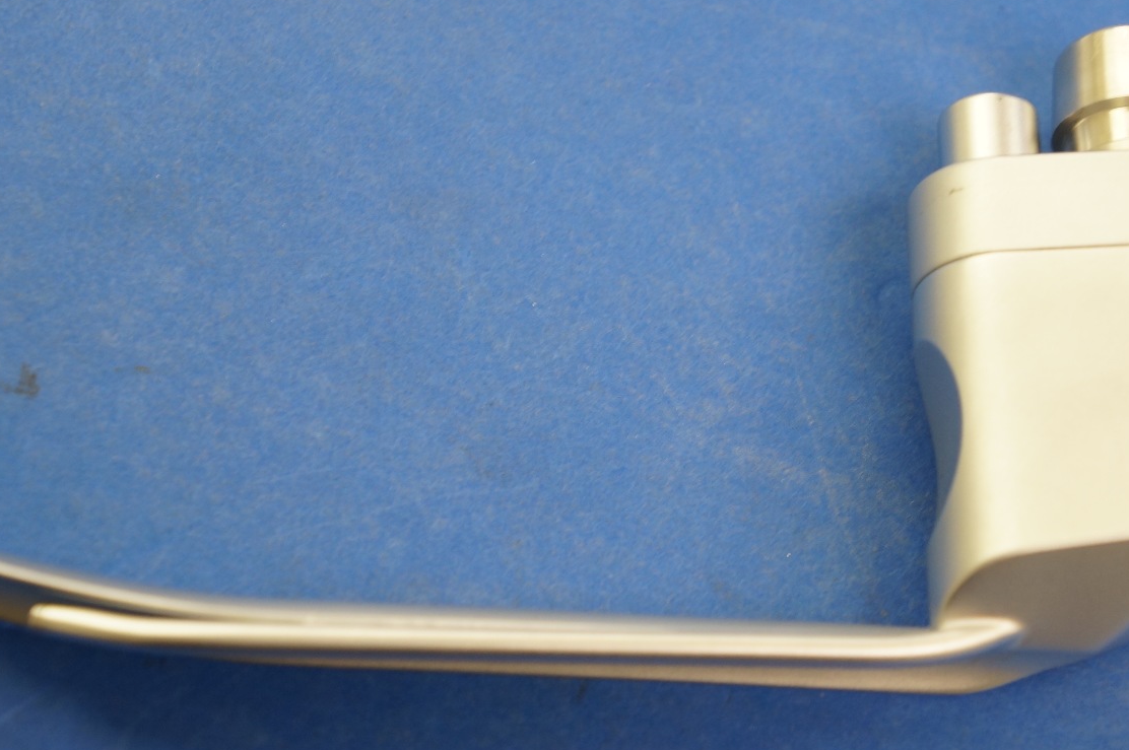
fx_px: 3312
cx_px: 638
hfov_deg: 19.3
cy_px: 378
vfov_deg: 12.9
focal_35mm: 106
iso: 400
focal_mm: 49
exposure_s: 1/25
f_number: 5
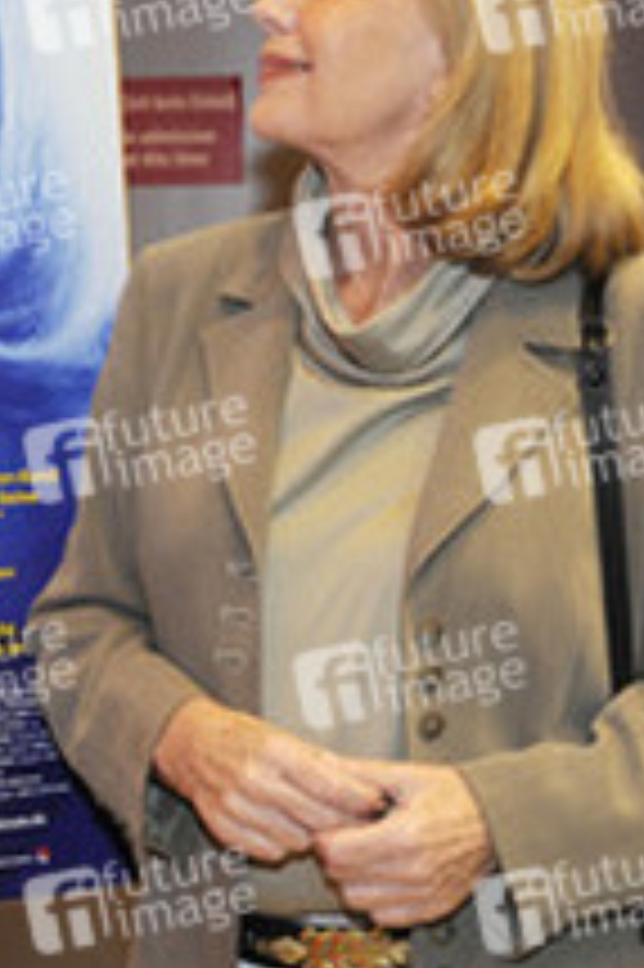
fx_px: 2257
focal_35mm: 84
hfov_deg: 16.0
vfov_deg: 24.1
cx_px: 20
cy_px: 338
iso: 1000
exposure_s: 1/50
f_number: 5
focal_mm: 40
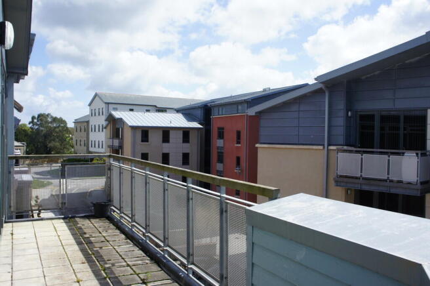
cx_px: 215
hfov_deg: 55.2
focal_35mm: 34
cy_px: 143
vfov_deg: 38.3
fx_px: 412
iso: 200
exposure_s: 1/160
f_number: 11
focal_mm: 23
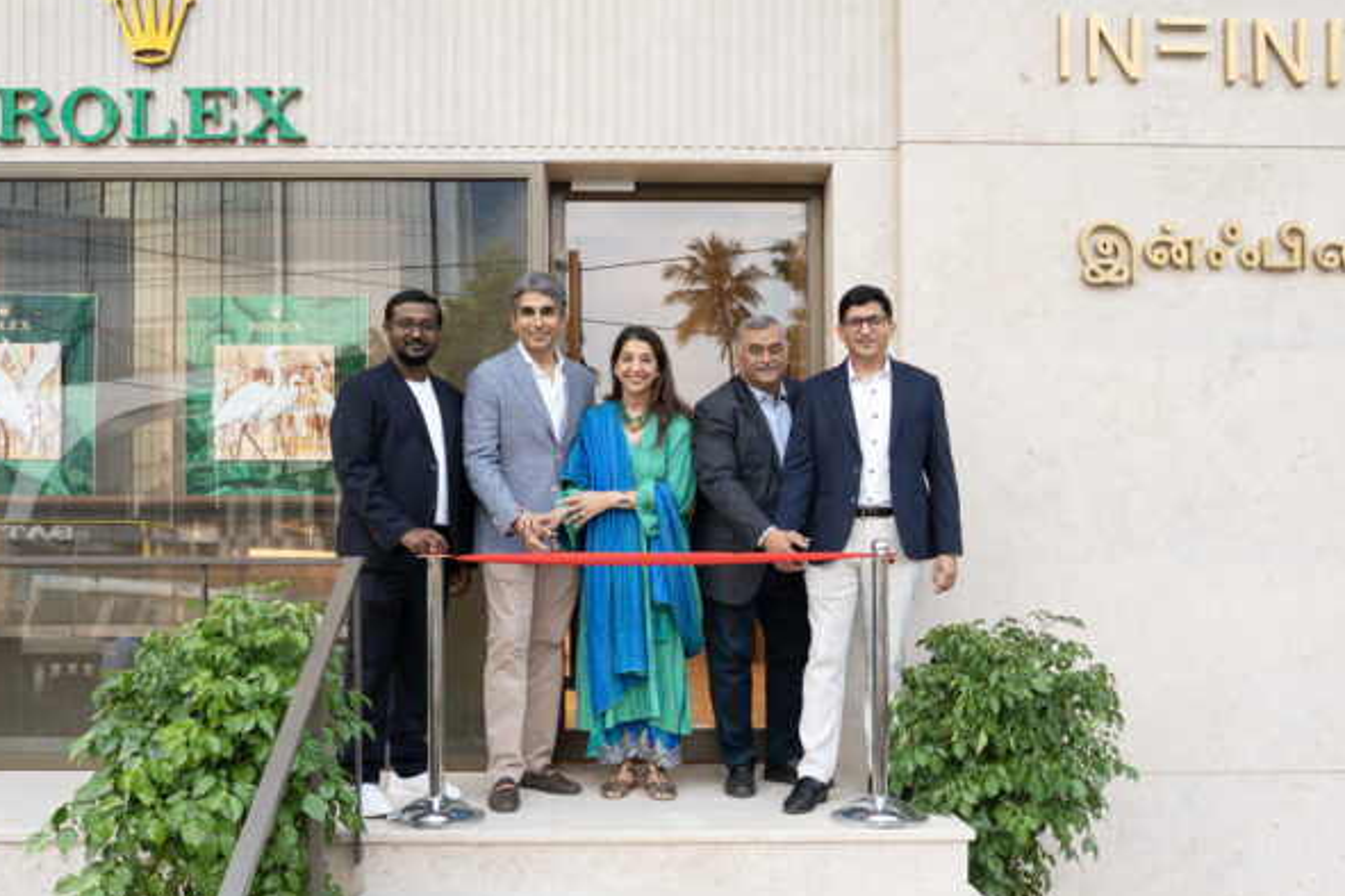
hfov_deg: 69.3
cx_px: 624
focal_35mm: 26
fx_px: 971
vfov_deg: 49.3
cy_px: 364
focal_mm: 20
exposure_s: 1/200
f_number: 4.5
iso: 400
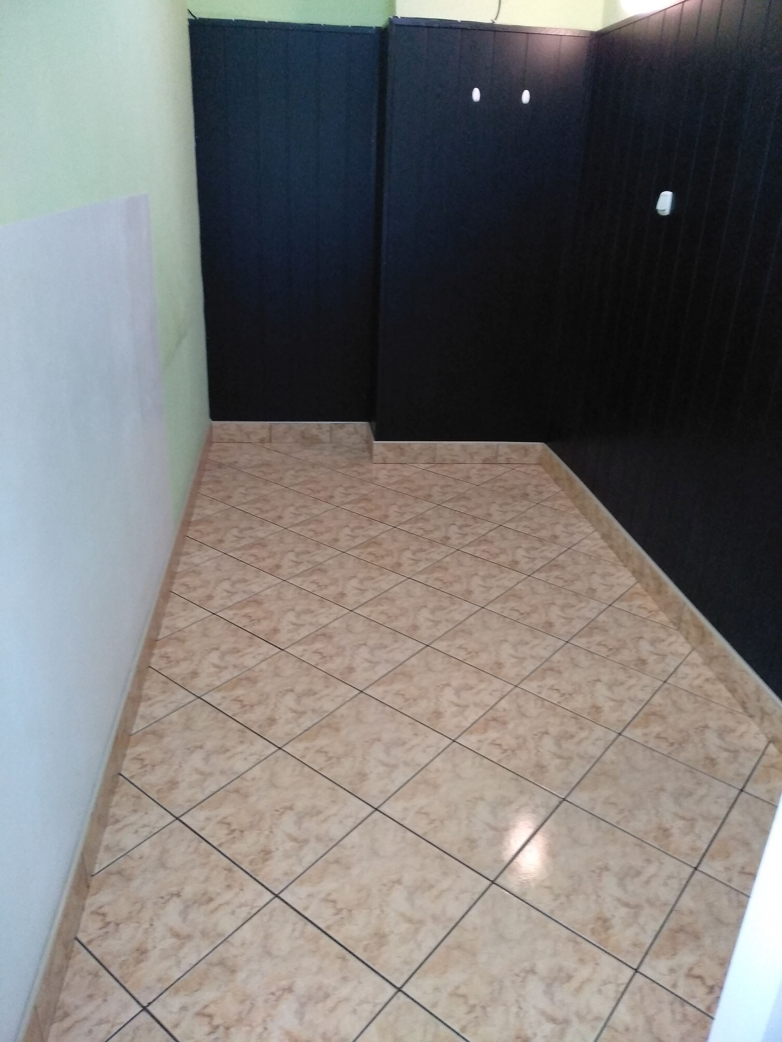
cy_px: 521
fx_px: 783
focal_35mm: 26
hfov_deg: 53.1
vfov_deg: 67.3
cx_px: 391
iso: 640
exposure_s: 1/25
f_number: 2.2
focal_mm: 3.82
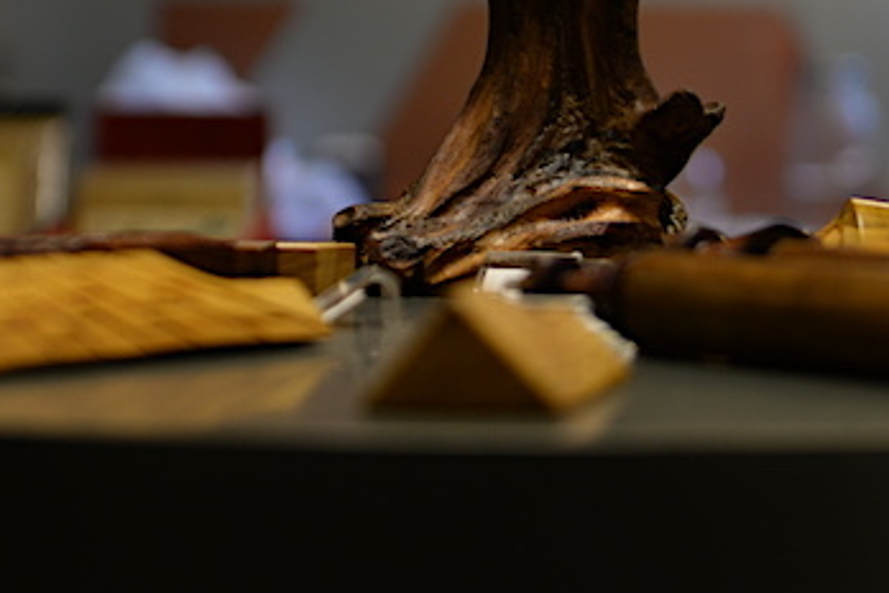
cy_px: -81
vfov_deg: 9.4
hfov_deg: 14.2
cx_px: 475
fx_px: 3580
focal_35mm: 145
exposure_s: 1/50
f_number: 3.2
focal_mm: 56
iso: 400
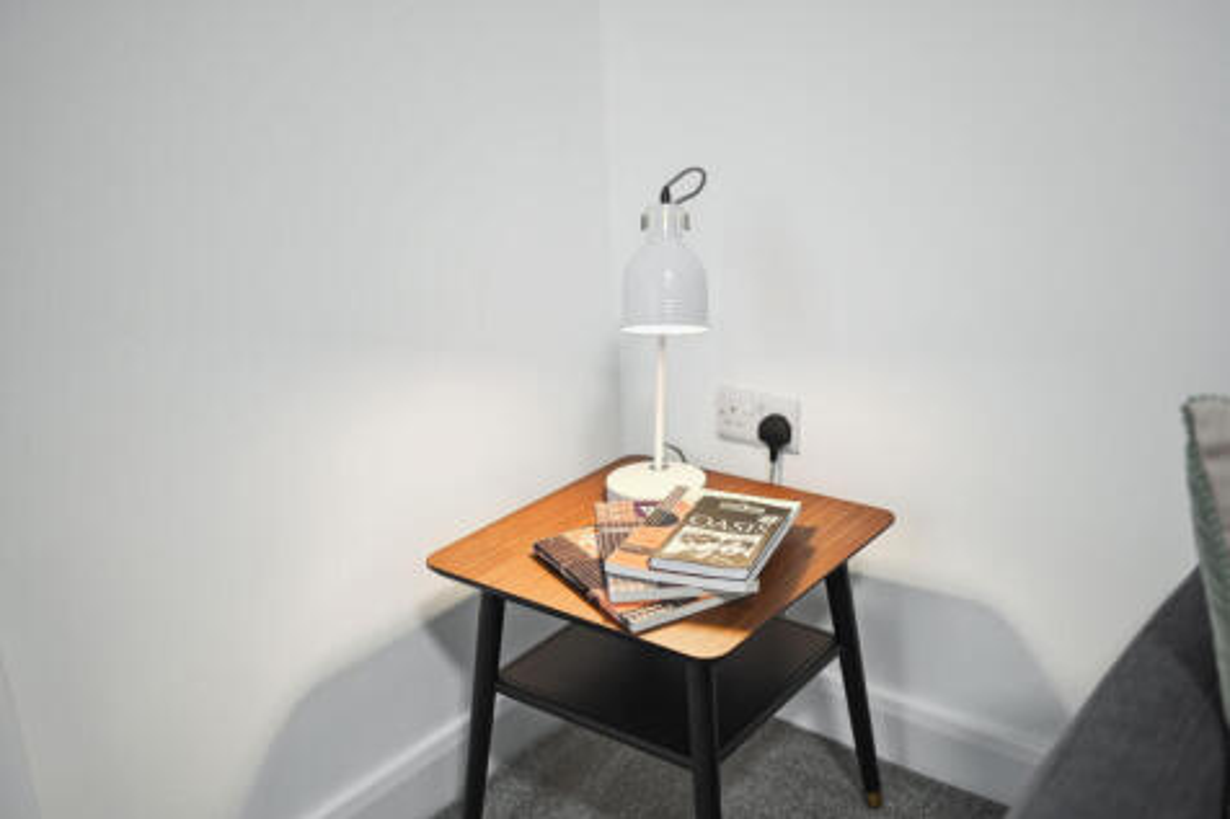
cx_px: 615
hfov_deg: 54.5
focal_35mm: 35
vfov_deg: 37.8
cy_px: 410
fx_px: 1195
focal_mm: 35
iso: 140
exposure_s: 1/50
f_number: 1.8
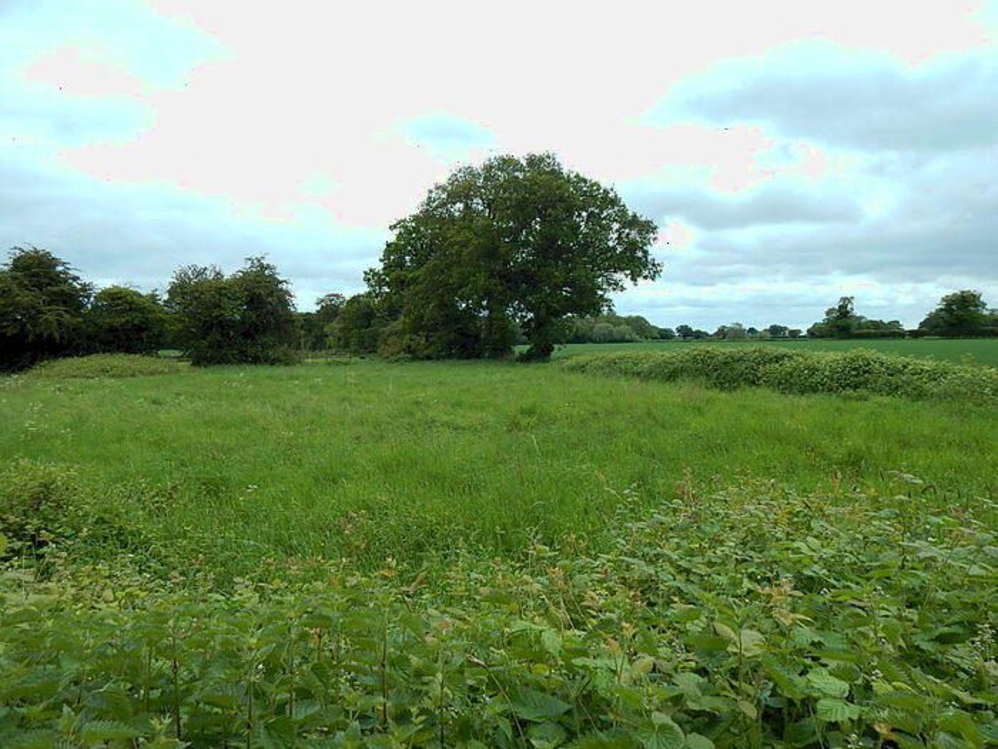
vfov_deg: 61.1
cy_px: 374
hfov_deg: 76.4
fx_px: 634
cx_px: 499
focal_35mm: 22
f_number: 3
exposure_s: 1/1000
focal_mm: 4
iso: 125
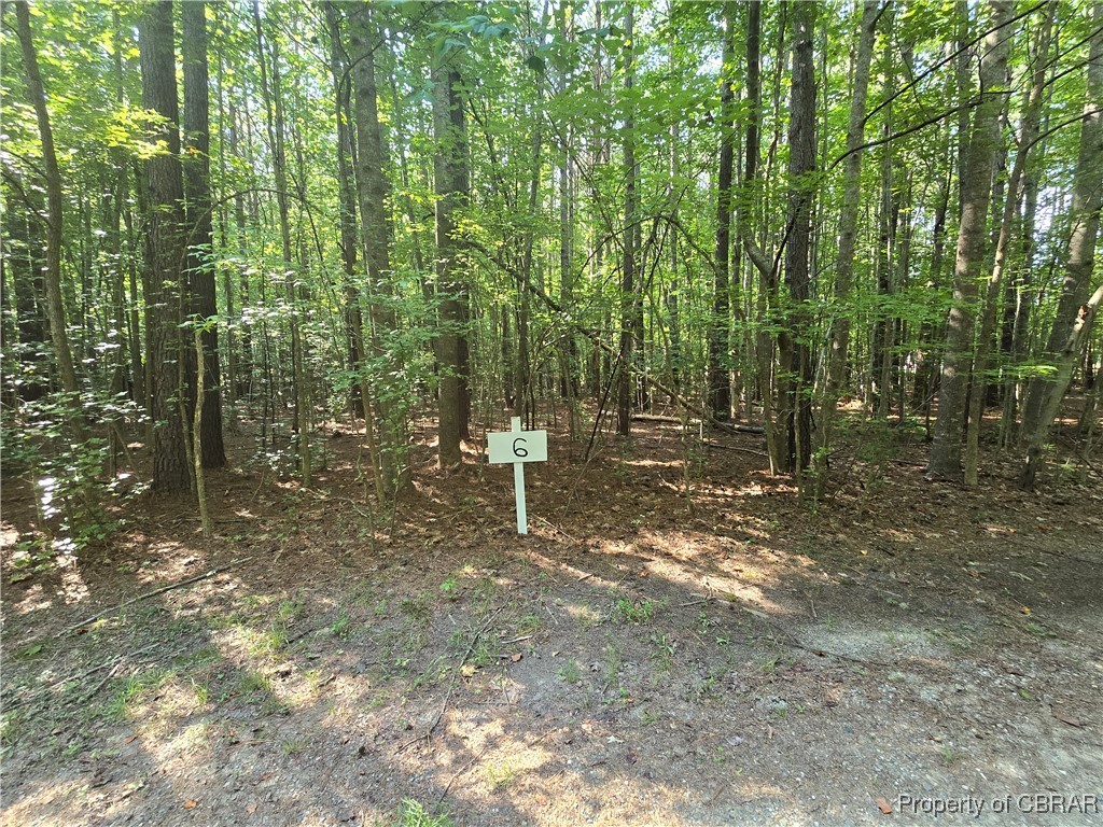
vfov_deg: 89.9
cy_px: 414
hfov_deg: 106.2
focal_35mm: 13
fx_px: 414
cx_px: 552
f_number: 2.2
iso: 250
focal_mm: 2.2
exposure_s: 1/100
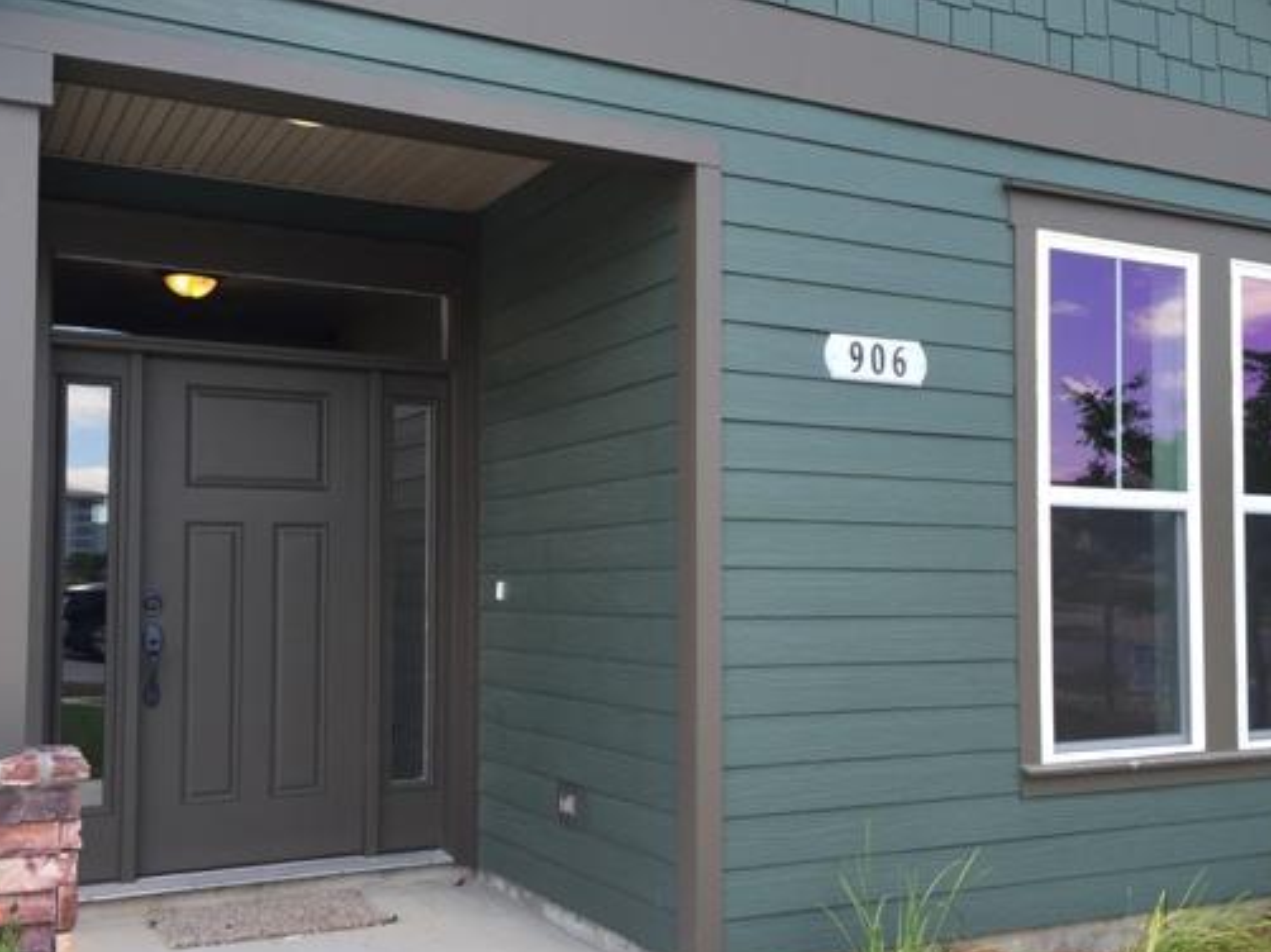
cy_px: 522
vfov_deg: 38.6
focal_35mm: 37
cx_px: 648
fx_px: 1358
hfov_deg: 50.2
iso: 32
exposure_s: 1/286
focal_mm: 4.15
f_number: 2.2
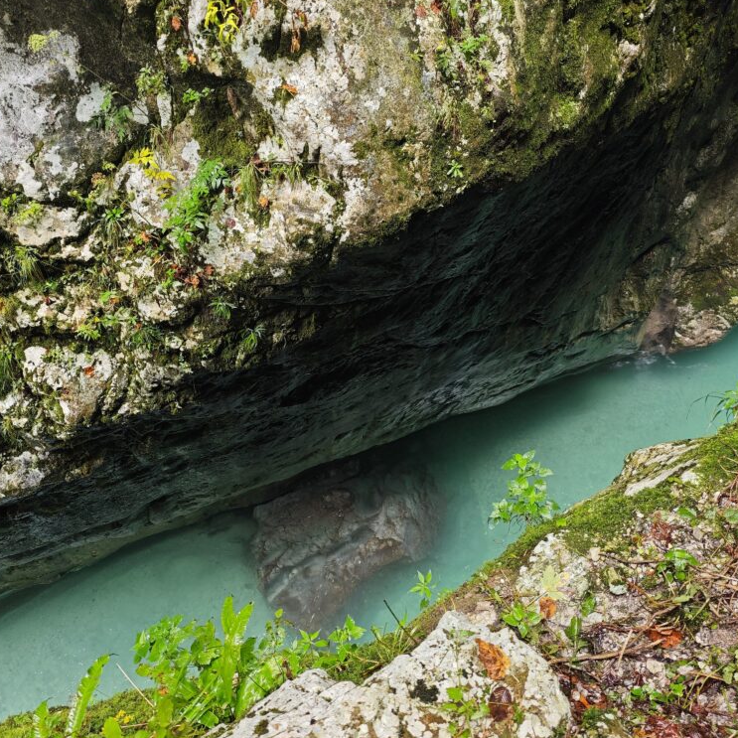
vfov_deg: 57.3
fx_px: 675
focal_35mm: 28
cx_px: 368
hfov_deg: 57.3
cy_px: 359
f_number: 1.63
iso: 160
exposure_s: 1/80.4
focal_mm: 8.72
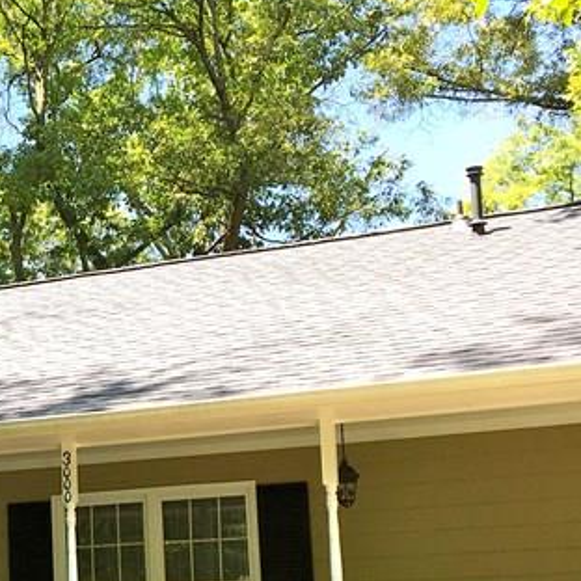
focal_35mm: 84
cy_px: 419
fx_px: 1595
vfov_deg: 20.5
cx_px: -162
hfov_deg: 19.2
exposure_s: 1/523
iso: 25
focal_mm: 4.15
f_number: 2.2
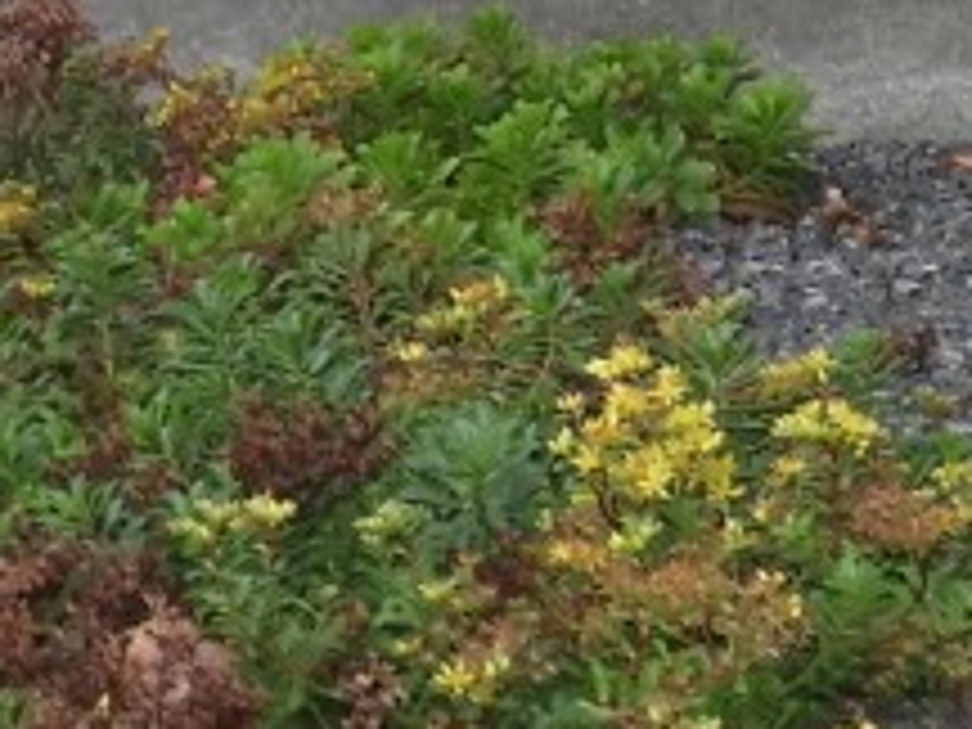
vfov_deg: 5.4
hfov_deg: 7.4
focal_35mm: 267
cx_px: 1143
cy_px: -927
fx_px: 7497
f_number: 3.8
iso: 160
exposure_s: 1/30
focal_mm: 7.2
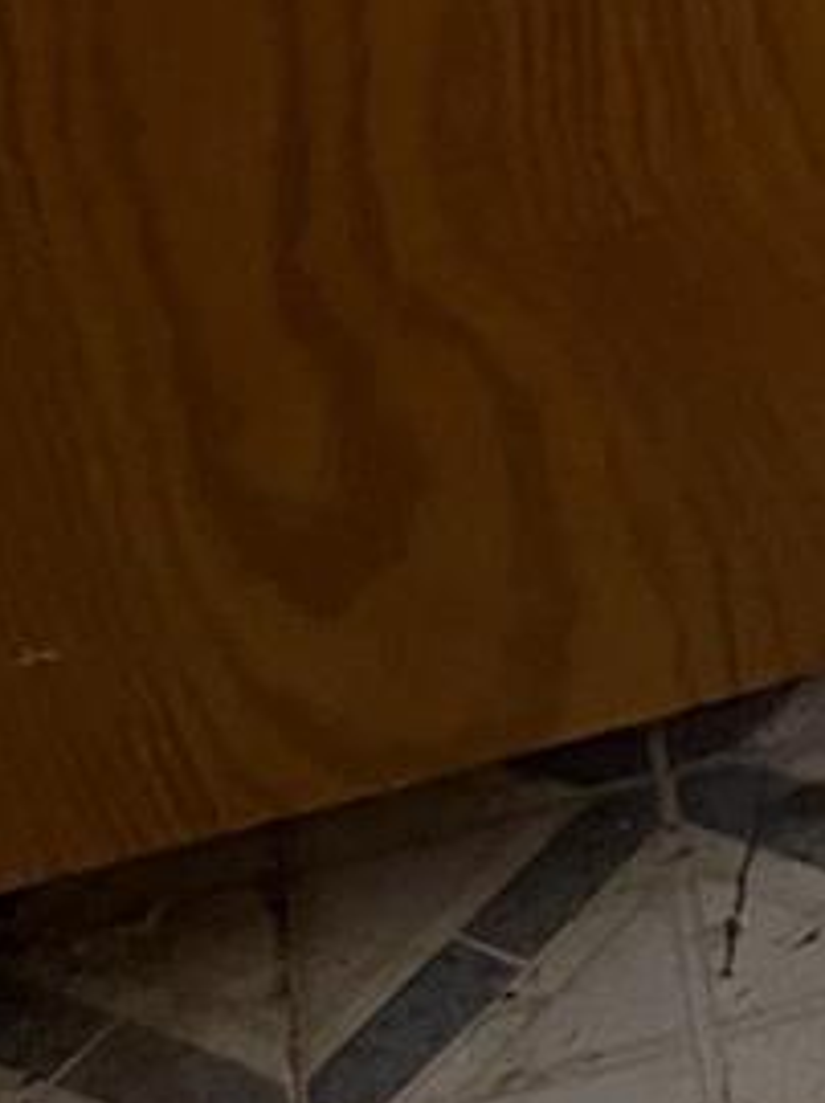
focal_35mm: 139
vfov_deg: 11.3
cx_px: 2281
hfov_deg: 9.1
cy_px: -1728
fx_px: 4424
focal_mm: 5.1
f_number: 1.6
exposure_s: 1/74
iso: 125
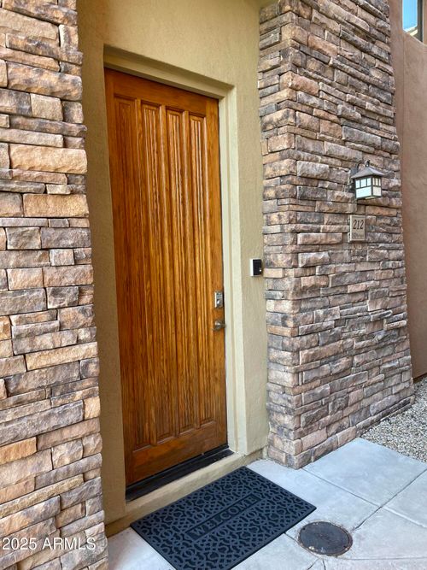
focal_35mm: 26
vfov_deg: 67.3
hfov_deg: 53.0
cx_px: 214
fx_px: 428
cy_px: 285
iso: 50
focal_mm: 4.2
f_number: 1.6
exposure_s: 1/121
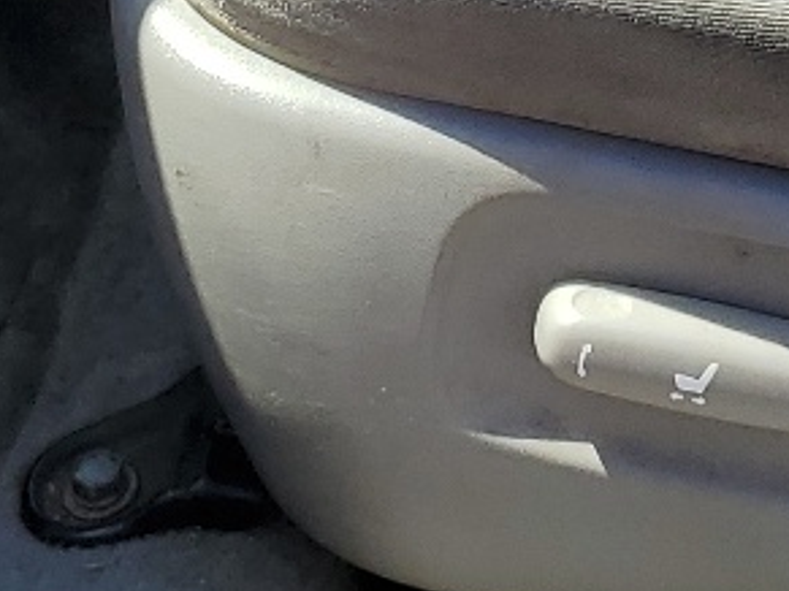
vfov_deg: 9.0
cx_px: 678
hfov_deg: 13.7
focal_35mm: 143
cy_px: -1000
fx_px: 3258
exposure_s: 1/1000
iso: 50
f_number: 1.5
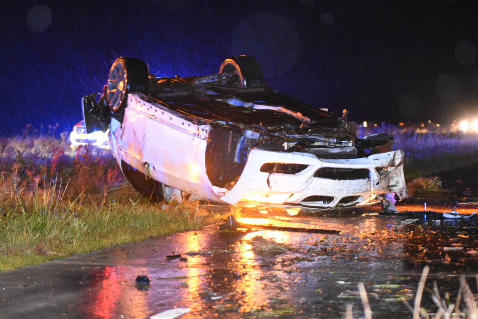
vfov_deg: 13.0
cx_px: 239
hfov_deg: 19.5
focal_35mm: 105
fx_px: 1394
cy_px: 160
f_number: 2.8
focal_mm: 70
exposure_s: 1/13
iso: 8000
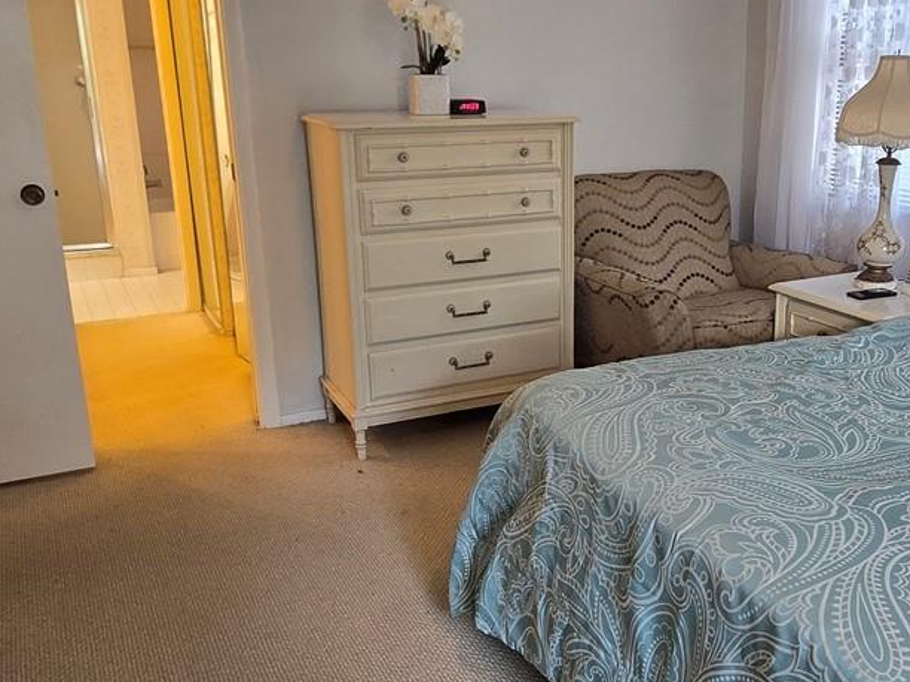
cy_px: 342
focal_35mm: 34
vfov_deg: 41.8
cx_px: 622
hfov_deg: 52.7
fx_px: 894
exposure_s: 1/60
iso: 250
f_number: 2.2
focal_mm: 2.2
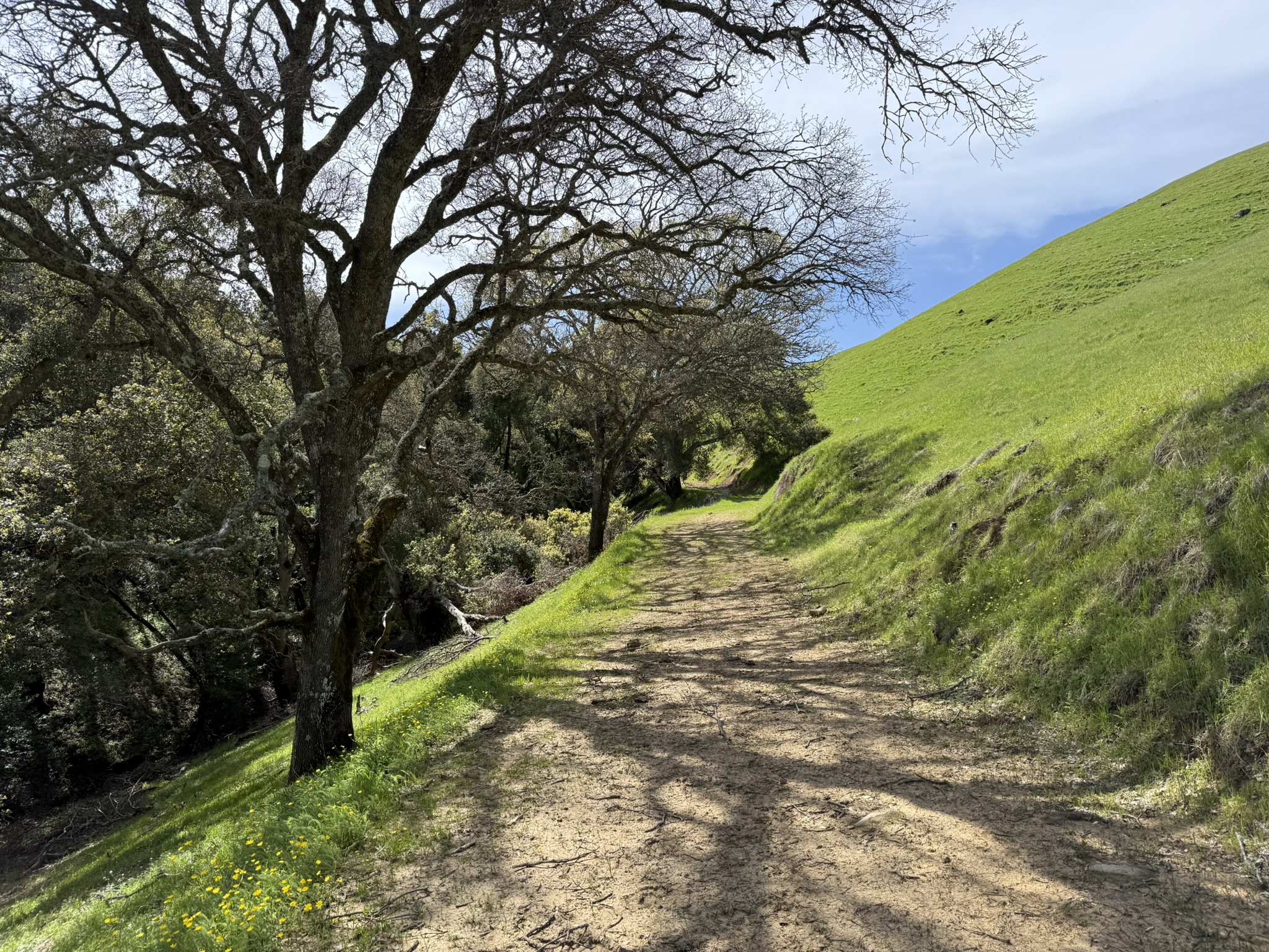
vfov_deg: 56.8
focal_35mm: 24
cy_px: 476
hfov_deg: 71.6
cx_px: 634
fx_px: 880
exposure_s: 1/2370
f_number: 1.78
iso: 80
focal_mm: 6.76
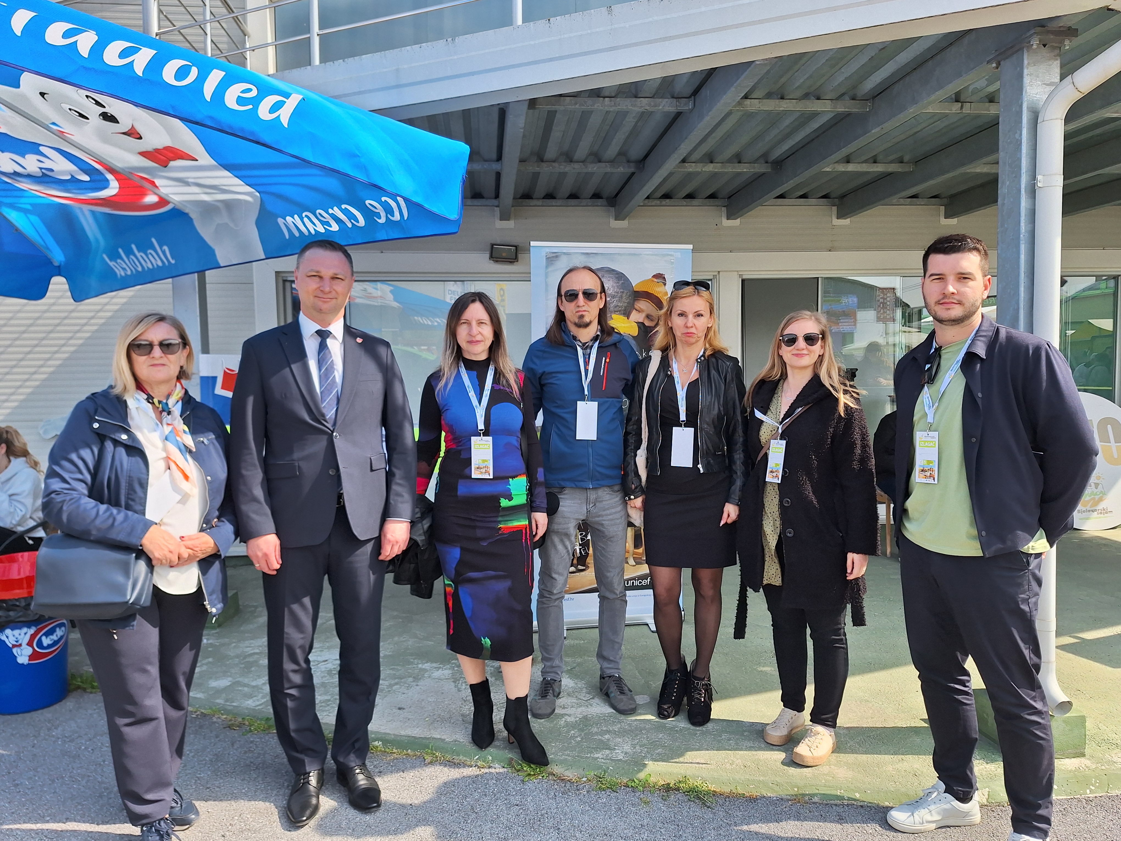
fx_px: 745
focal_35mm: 23
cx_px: 560
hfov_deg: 73.9
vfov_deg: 58.9
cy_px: 420
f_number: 1.8
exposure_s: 1/1054
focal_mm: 5.54
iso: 40
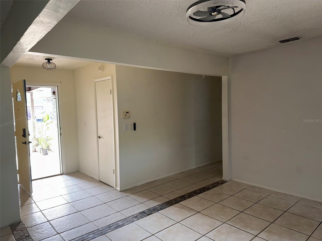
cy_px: 120
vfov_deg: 56.8
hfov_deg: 71.6
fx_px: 223
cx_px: 161
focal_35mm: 24
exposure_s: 1/37
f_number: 1.78
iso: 80
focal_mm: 6.76
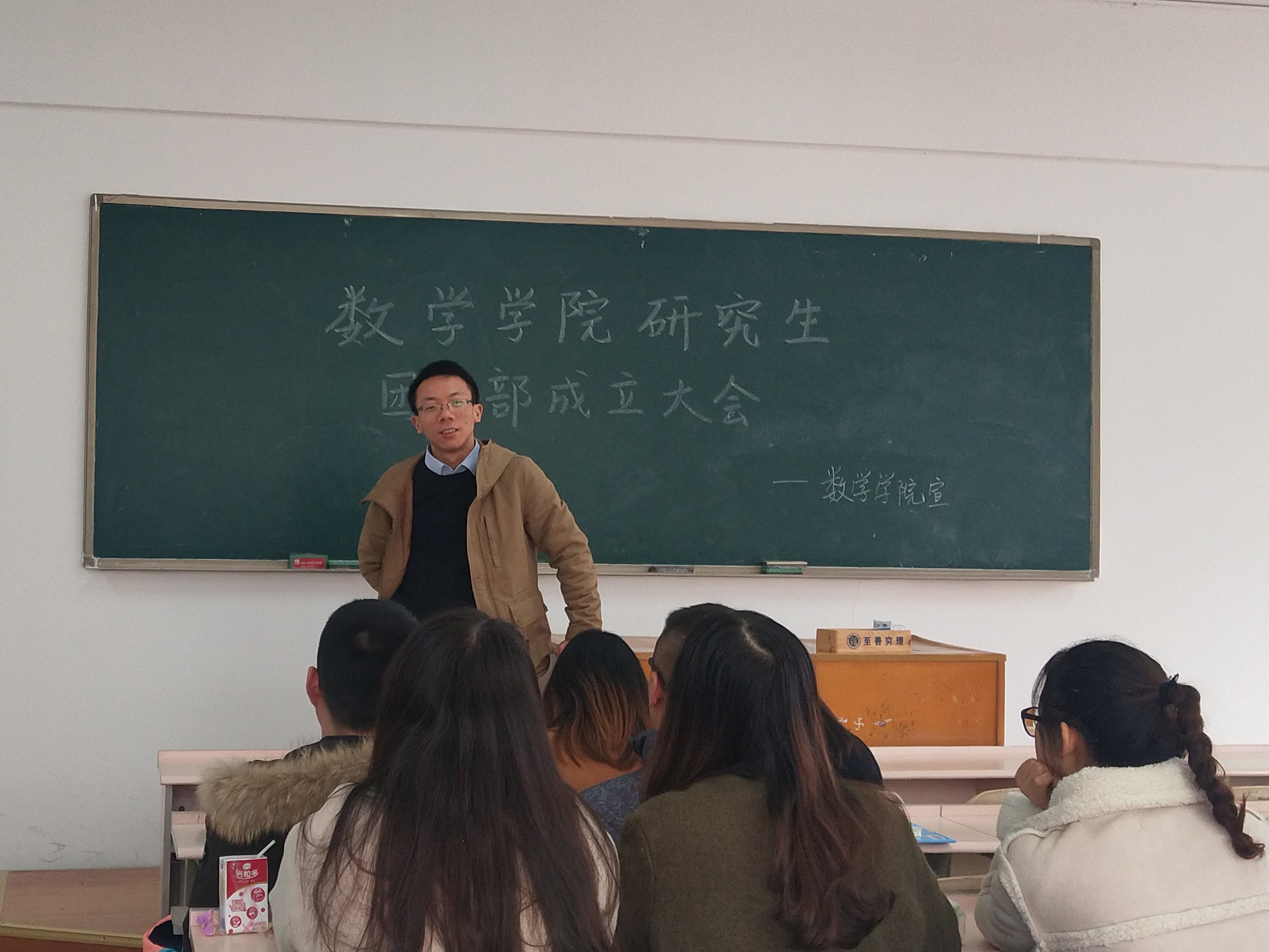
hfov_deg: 35.1
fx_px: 1980
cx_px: 406
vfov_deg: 27.0
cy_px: 462
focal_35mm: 54
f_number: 1.8
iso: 139
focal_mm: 3.95
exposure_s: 1/100
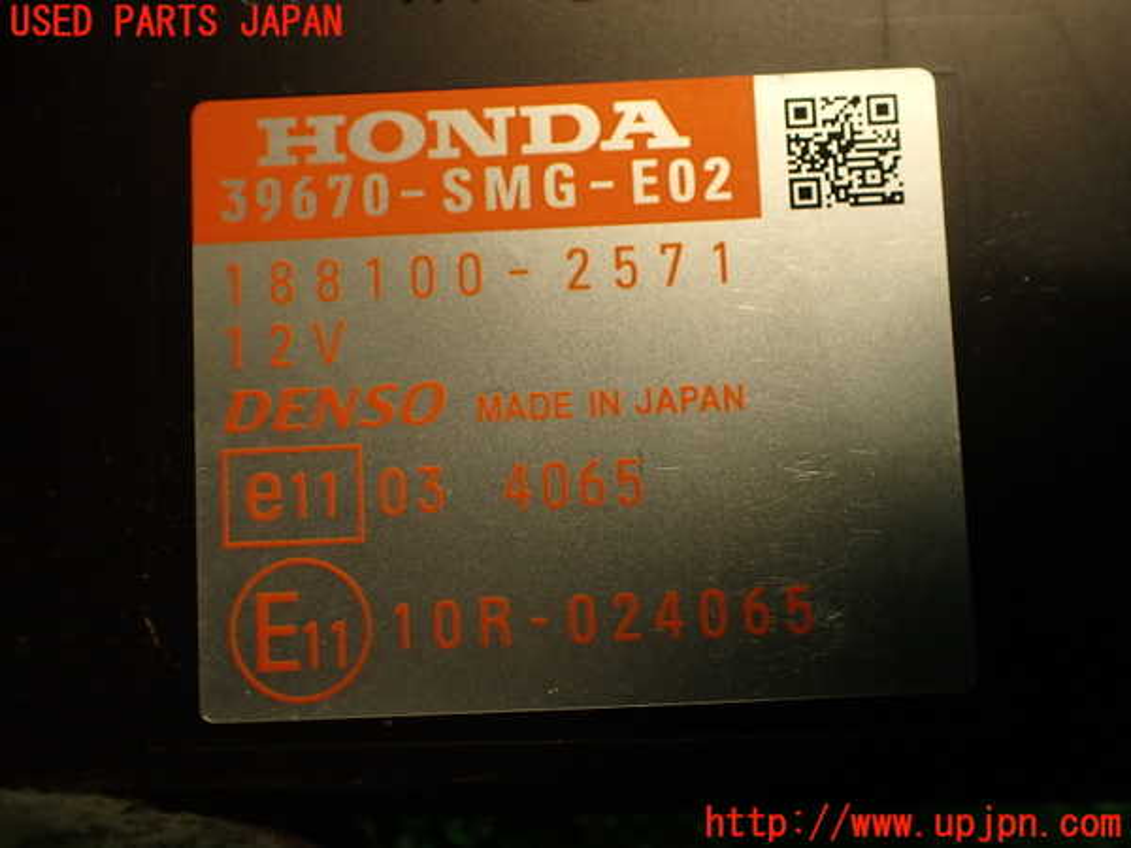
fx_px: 1046
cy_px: 424
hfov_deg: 56.8
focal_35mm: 32
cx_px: 566
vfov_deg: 44.2
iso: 200
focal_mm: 5.79
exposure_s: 1/40
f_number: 2.4
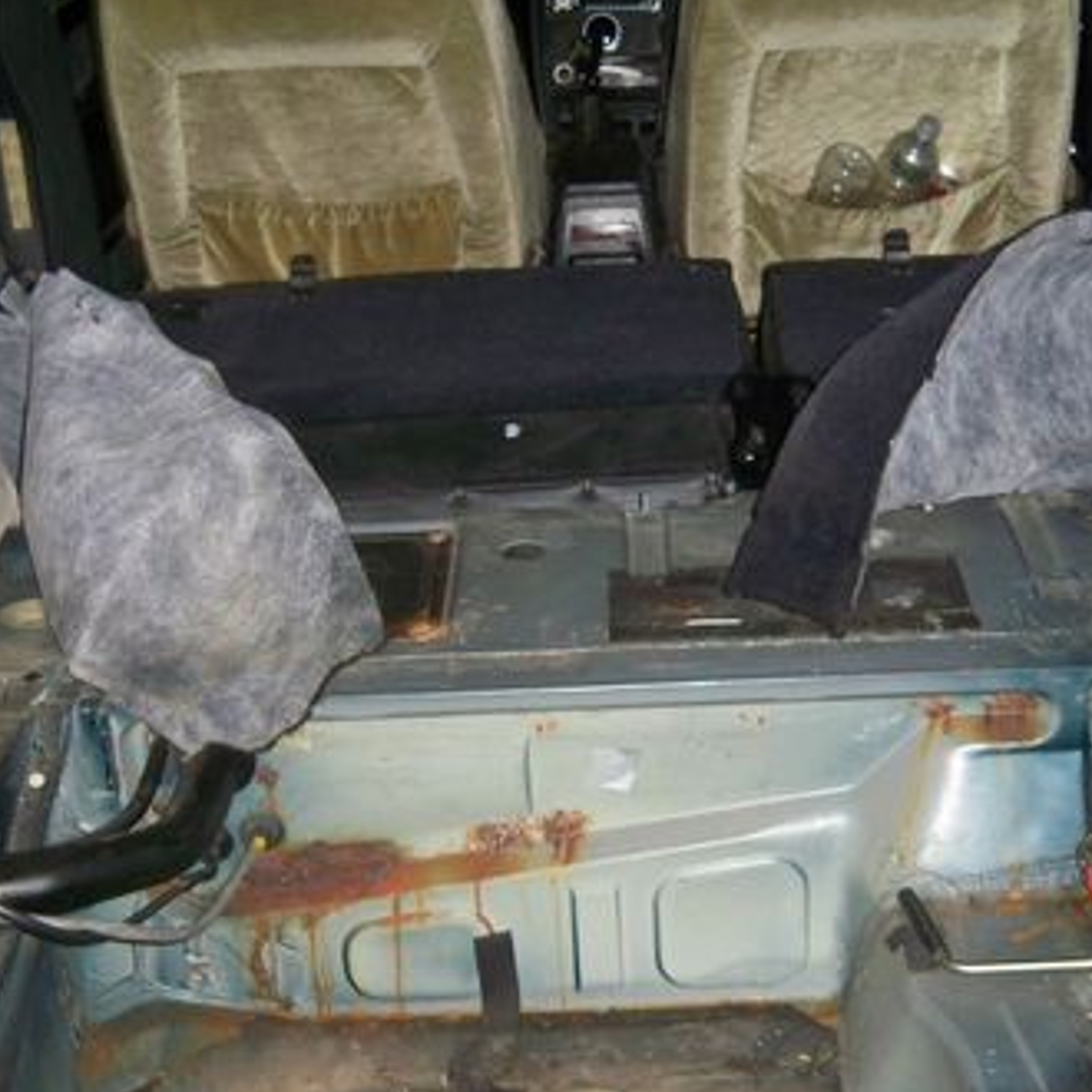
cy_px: 670
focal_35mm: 61
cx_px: 572
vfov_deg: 28.1
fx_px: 2177
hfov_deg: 28.2
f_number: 3.1
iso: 250
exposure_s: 1/30
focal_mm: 7.9
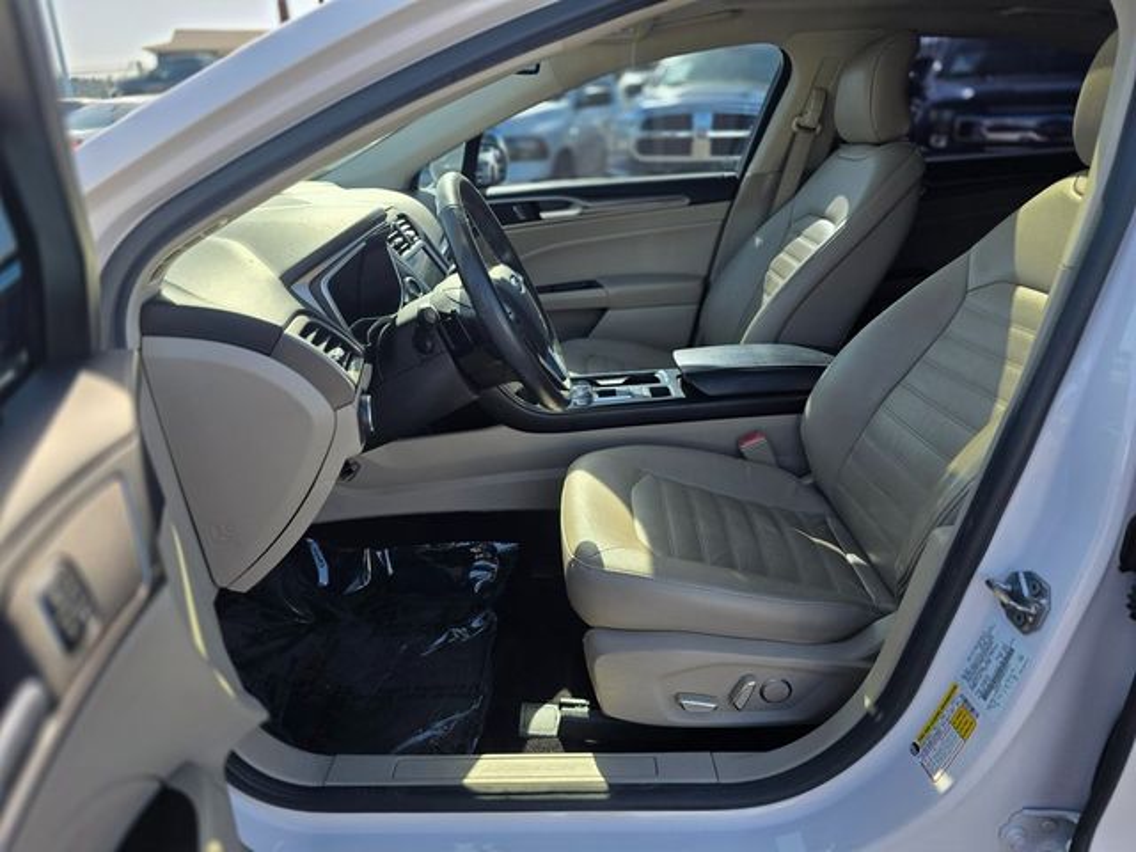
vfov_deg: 58.9
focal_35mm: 23
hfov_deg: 73.9
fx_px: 755
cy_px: 426
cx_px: 568
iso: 80
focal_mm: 6.3
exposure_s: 1/2352
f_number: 1.7
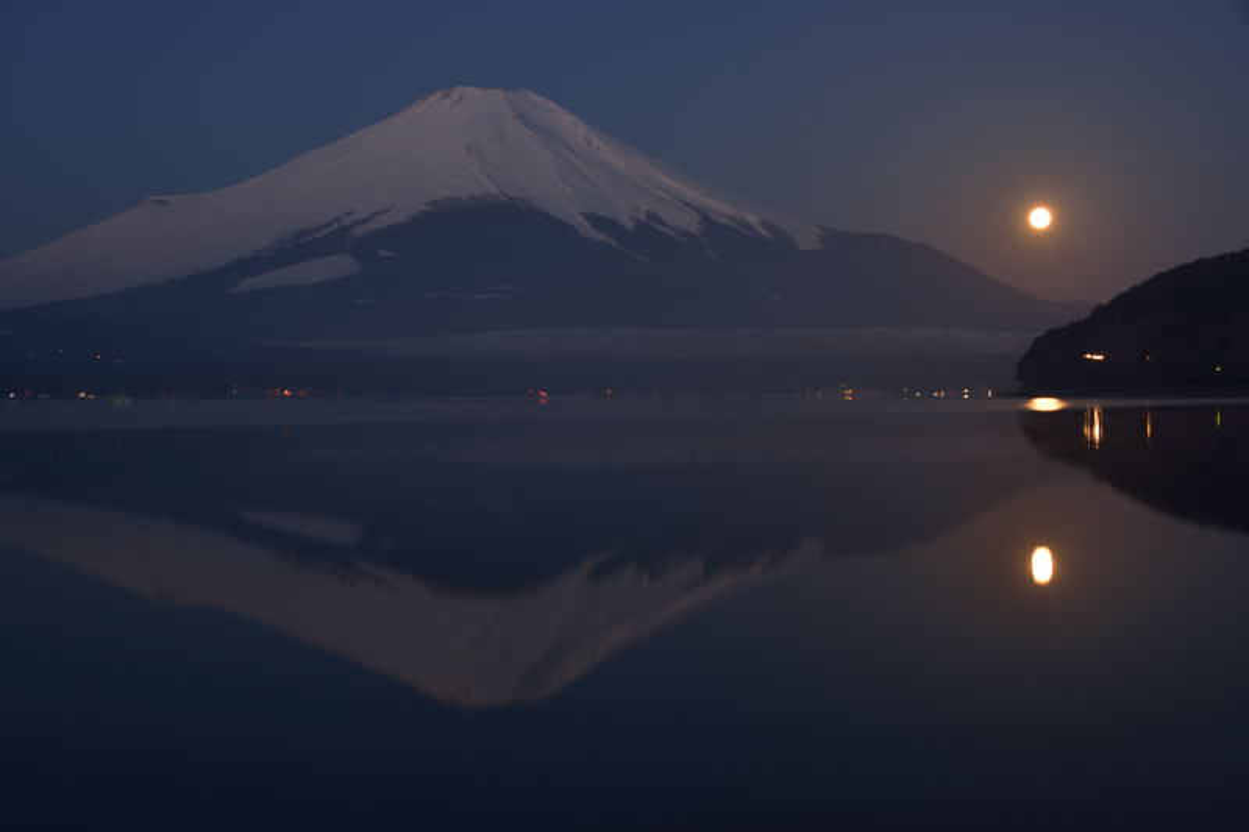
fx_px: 1804
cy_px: 416
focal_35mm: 52
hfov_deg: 38.2
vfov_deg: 26.0
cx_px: 624
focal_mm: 52
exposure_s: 10
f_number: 8
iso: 100
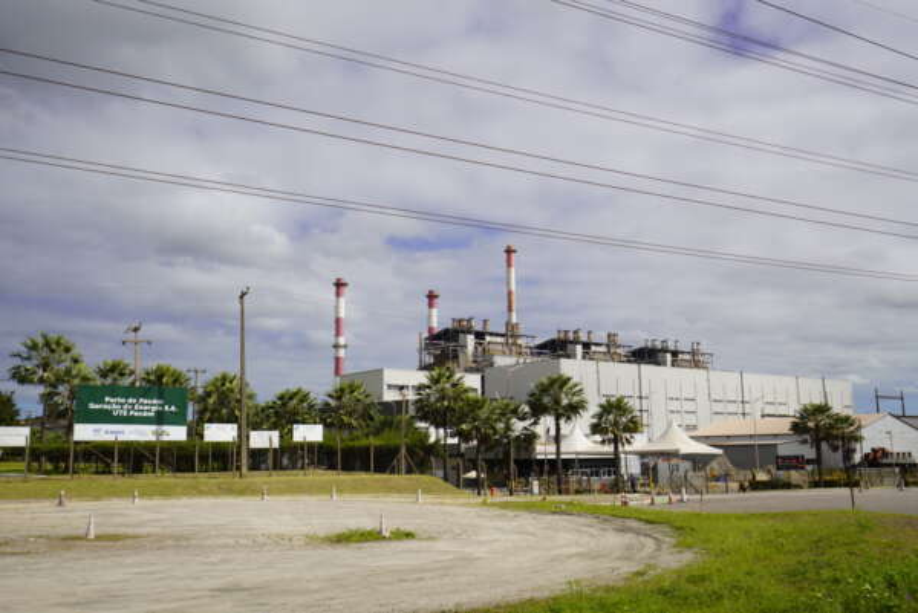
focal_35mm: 35
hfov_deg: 54.4
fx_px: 893
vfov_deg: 37.9
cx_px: 459
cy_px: 306
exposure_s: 1/1000
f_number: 4.5
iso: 100
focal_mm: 35
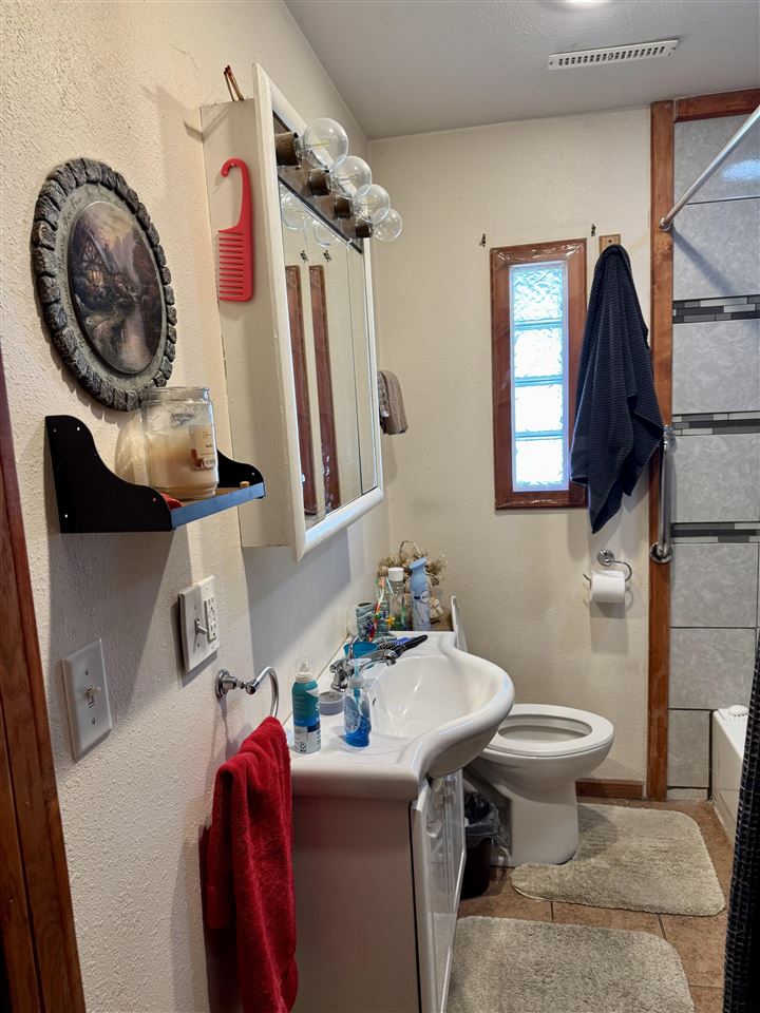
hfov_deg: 56.8
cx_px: 380
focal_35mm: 24
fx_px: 703
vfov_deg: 71.6
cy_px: 506
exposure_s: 1/60
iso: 125
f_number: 1.78
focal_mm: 6.76
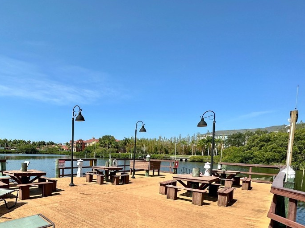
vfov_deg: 60.5
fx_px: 185
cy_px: 167
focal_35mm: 21
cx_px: 88
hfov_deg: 75.0
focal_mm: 2.22
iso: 50
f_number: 2.2
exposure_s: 1/2212
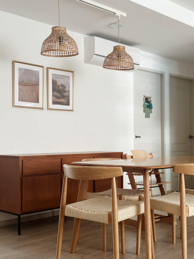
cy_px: 130
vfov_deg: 39.7
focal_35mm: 48
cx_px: 97
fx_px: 359
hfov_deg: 30.3
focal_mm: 6.86
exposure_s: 1/60
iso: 160
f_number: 1.78
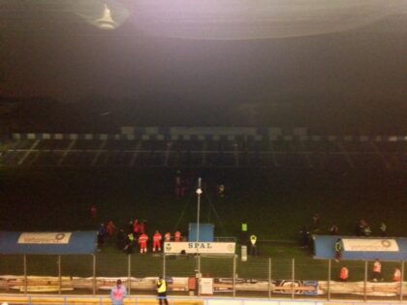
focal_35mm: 33
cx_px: 204
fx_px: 388
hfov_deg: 55.4
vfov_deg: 42.9
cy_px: 152
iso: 800
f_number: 2.4
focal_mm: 4.12
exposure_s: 1/17
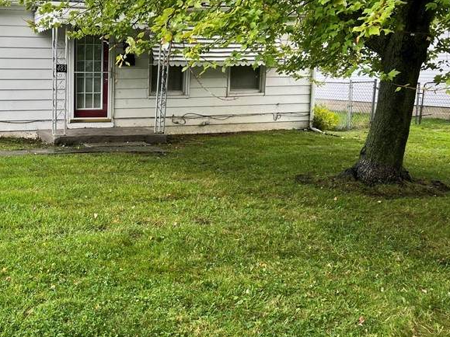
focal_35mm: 46
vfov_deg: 31.5
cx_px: 73
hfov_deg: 39.2
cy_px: 184
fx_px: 598
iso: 32
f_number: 1.5
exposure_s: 1/134
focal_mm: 5.7
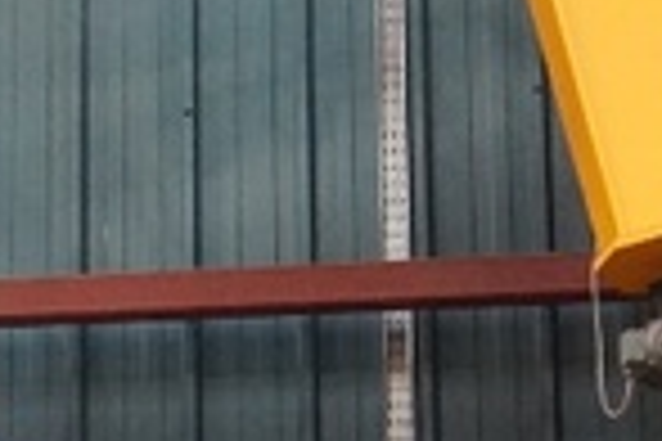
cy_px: 108
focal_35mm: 206
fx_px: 3788
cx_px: -203
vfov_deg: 6.7
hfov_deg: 9.8
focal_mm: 28
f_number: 4.5
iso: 3200
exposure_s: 1/160
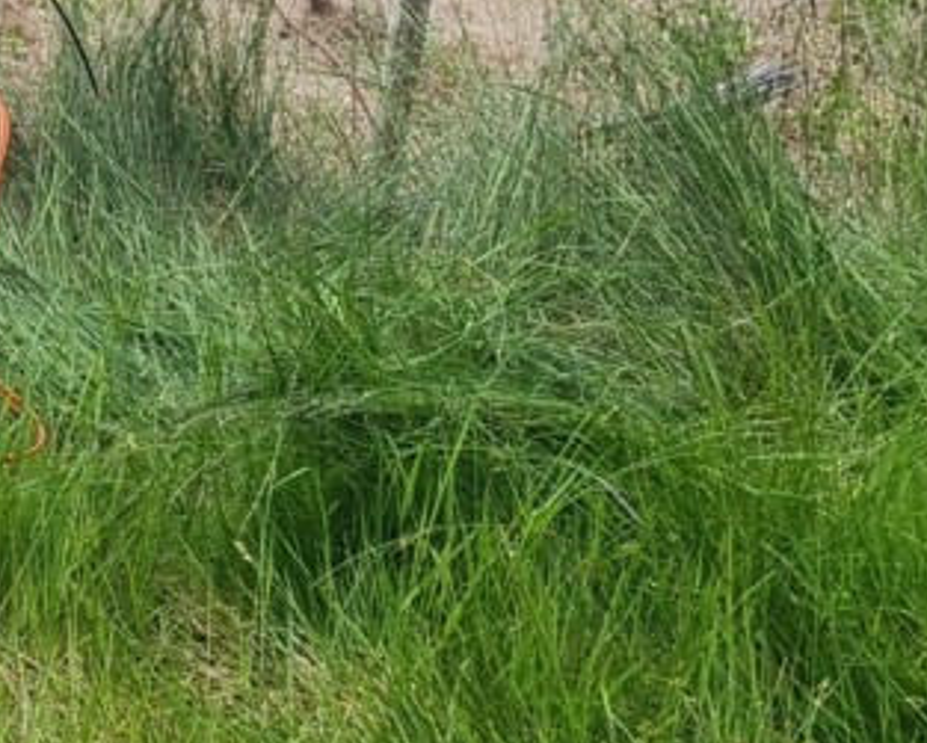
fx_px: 3488
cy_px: -799
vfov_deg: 11.0
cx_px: -817
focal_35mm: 127
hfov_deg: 13.4
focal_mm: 5.4
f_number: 1.8
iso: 50
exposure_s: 1/935
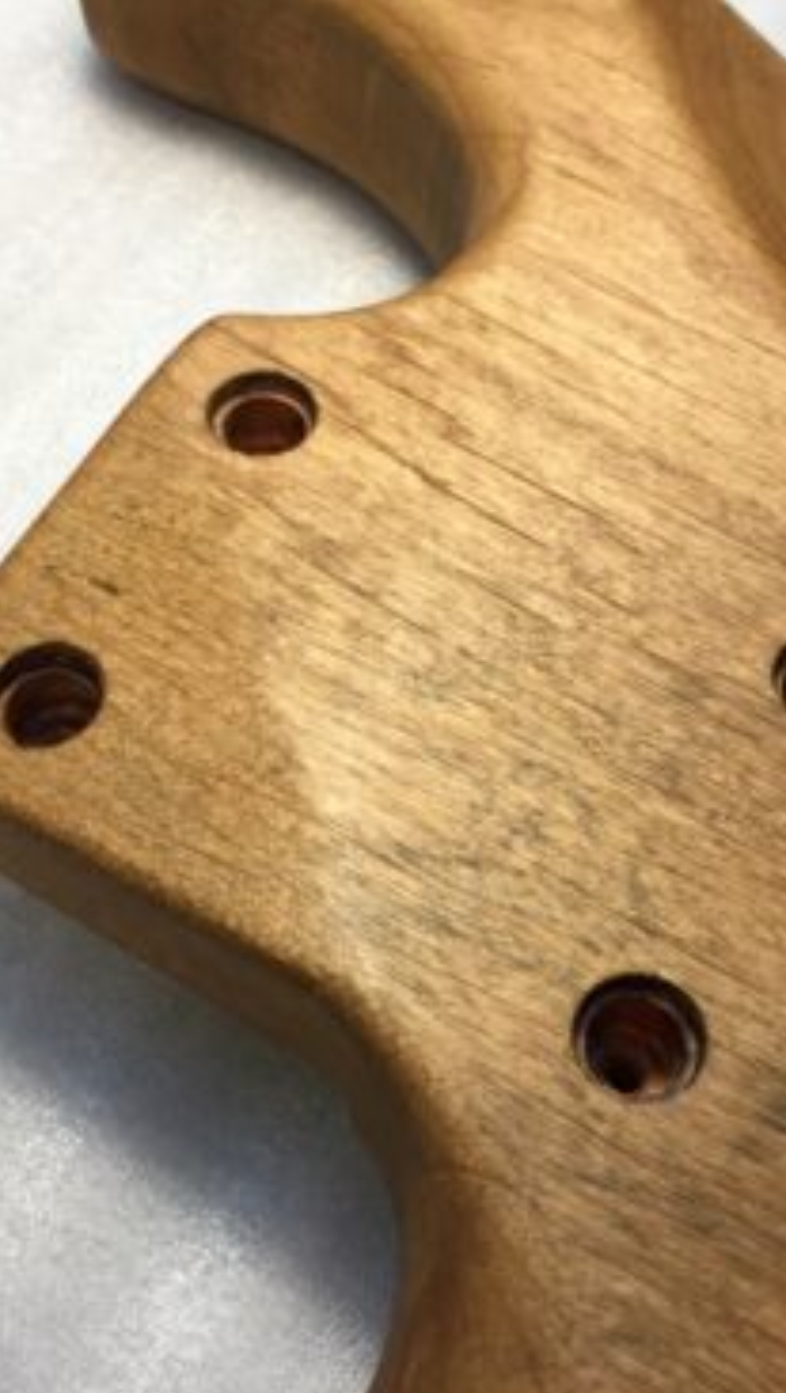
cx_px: 459
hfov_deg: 27.7
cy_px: 708
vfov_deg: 47.3
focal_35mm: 43
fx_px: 1590
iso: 50
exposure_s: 1/33
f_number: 2.2
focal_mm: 4.15
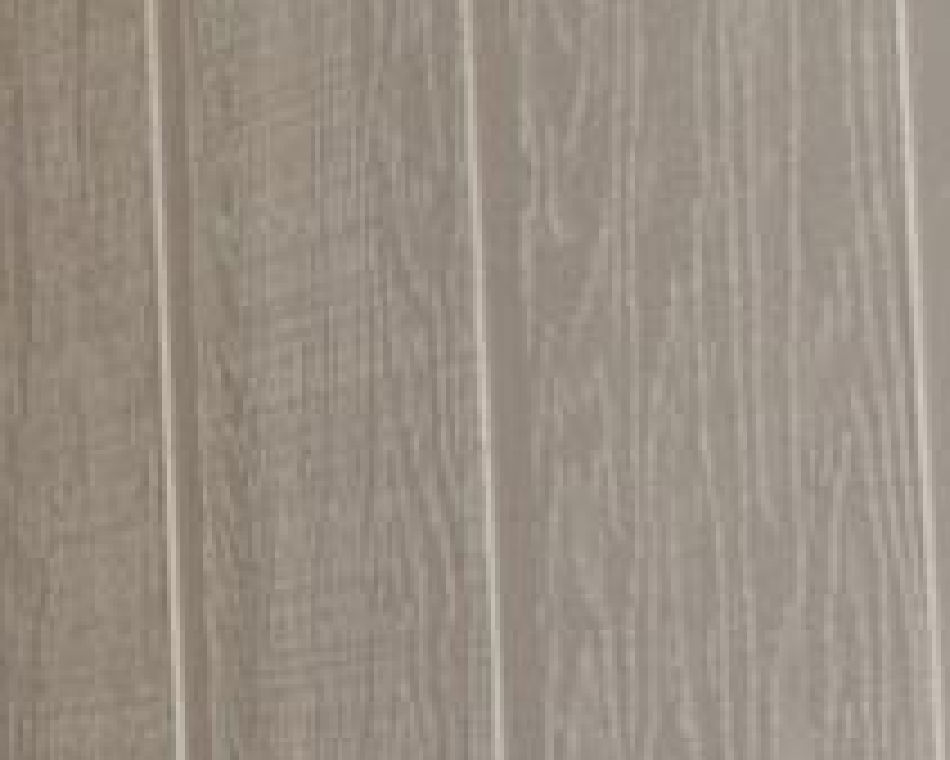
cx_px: -1706
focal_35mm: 235
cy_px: 148
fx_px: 6610
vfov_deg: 6.6
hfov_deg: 7.4
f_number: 5.6
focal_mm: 22
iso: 110
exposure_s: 1/125
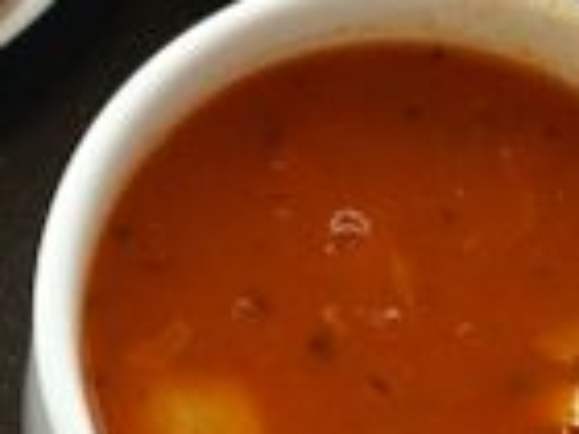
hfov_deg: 11.1
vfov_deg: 8.4
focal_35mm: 176
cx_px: -45
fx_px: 2944
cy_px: 6
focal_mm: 7.9
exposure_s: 1/100
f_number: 2.8
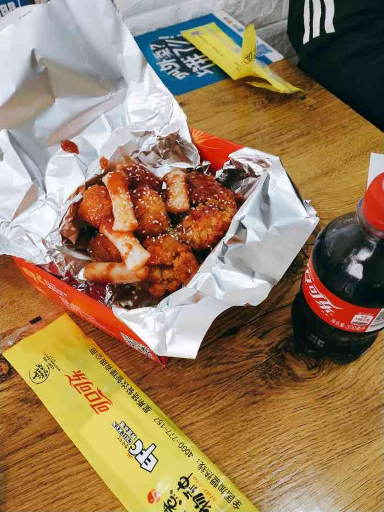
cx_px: 192
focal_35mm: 30
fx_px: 444
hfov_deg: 46.8
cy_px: 256
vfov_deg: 60.0
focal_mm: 3.95
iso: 220
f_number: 1.8
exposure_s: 1/100
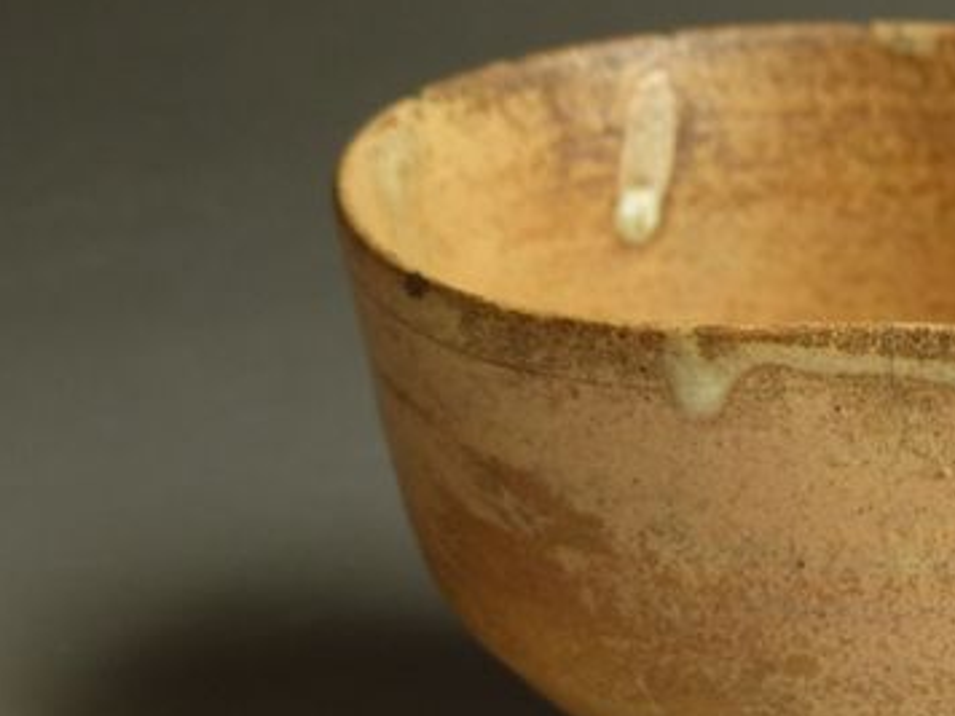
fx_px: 4359
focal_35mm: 158
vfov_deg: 9.4
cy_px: 382
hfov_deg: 12.3
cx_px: 974
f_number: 2.8
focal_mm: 13.5
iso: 200
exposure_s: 1/60
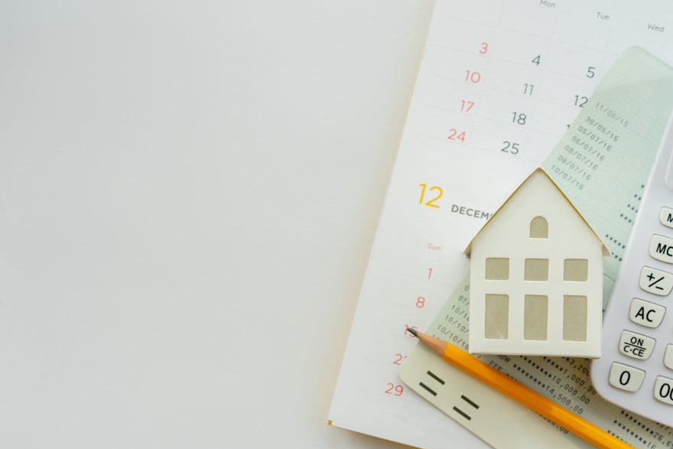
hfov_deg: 31.4
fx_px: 1197
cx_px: 324
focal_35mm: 64
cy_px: 259
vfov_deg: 21.2
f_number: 8
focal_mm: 55
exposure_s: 1/40
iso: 320
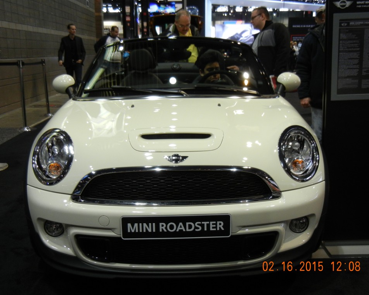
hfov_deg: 44.8
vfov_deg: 36.5
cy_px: 148
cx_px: 186
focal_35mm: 41
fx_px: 448
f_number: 3.7
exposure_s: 1/42.6
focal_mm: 7.1
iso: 400
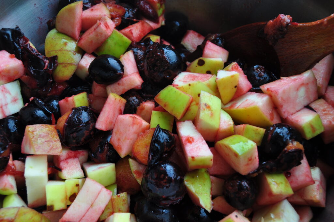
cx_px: 167
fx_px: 361
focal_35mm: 39
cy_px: 111
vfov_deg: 34.1
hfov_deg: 49.6
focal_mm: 26
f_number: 7.1
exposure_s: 1/30
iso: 200
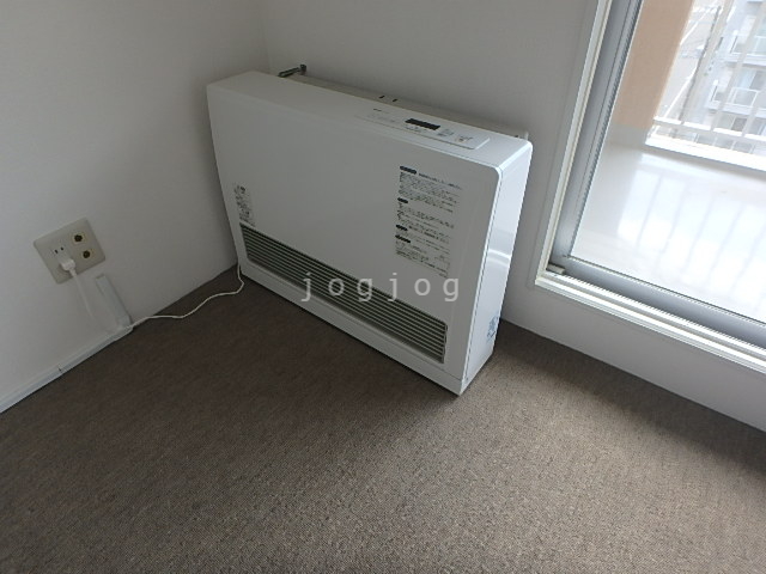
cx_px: 383
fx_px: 465
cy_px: 287
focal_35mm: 21
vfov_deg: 63.4
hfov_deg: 79.0
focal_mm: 3.7
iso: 125
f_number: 3.5
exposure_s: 1/80
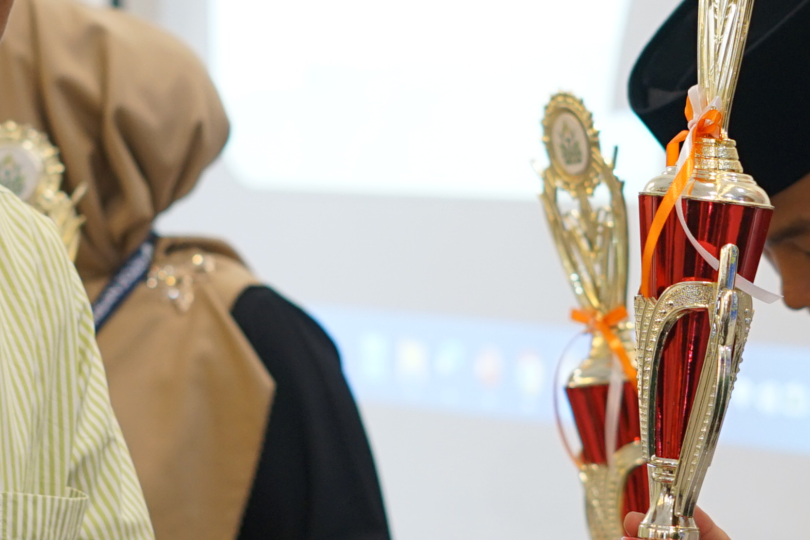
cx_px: 548
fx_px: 4297
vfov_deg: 7.2
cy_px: 274
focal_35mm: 191
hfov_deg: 10.8
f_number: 2.8
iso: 400
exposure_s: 1/40
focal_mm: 50
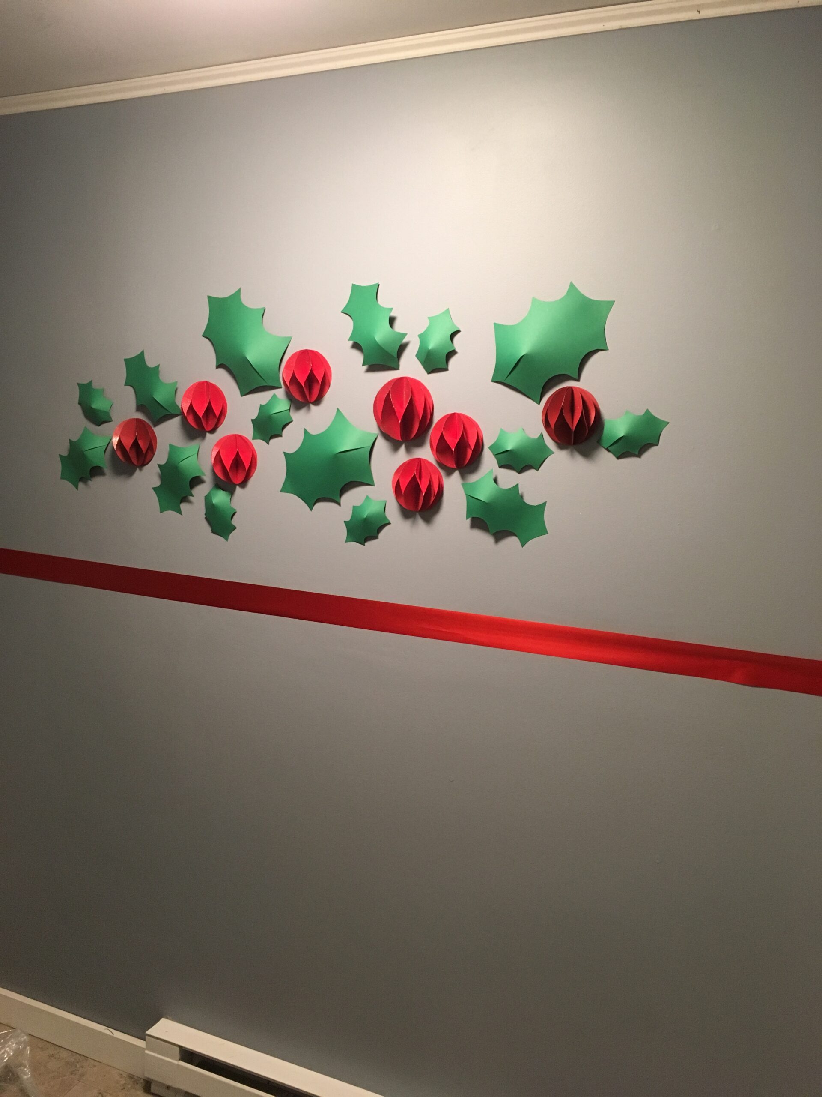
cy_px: 548
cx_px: 411
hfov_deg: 48.2
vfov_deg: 61.7
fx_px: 918
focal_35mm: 29
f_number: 2.2
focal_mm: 4.15
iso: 125
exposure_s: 1/30
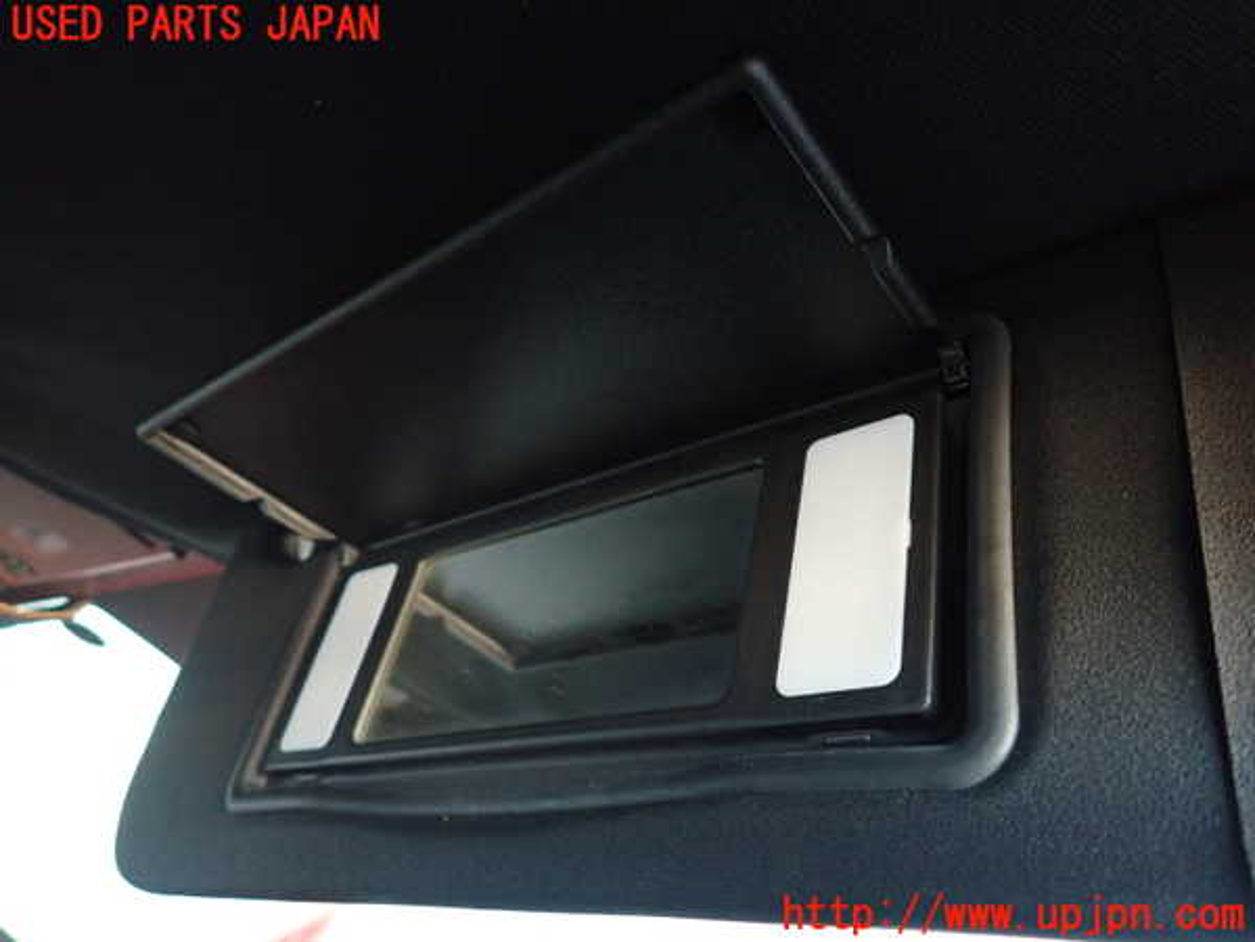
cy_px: 471
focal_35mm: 25
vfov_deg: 54.9
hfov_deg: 69.4
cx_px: 628
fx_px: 906
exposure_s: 1/30
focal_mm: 4.5
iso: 640
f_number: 2
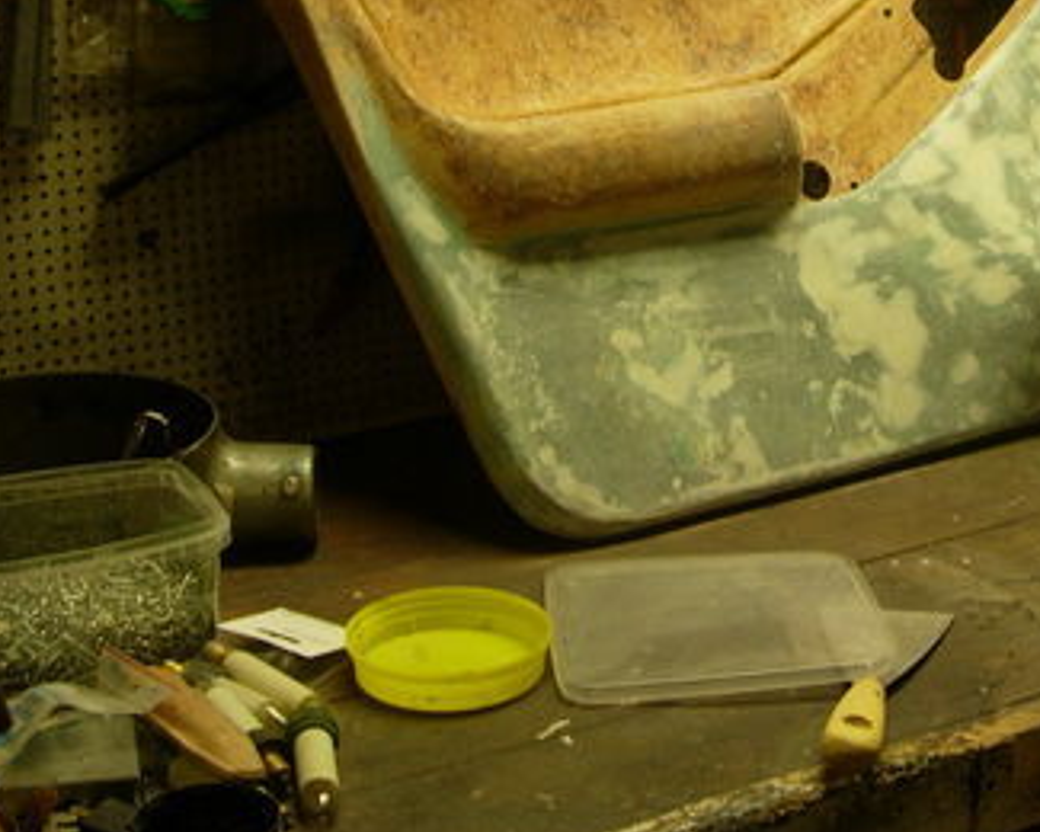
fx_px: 2247
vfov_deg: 20.6
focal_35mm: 73
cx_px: 749
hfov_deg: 25.8
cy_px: 99
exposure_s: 1/60.4
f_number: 2.8
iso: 79
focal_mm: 7.8
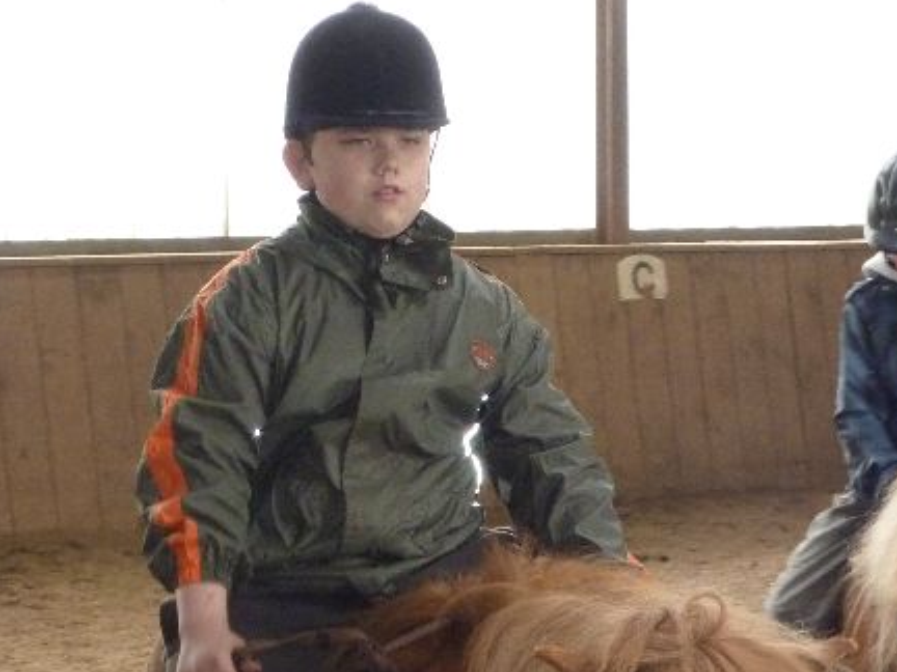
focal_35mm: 139
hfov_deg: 14.1
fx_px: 3602
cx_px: 696
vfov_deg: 10.6
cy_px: 614
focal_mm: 13.3
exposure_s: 1/50
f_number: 5.3
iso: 400
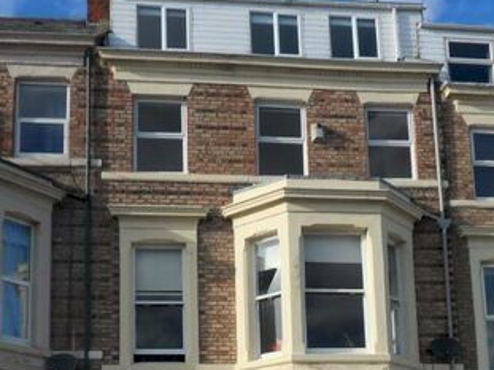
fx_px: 770
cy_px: 374
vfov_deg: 25.6
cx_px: 276
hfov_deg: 35.5
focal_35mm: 54
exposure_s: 1/180
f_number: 7.5
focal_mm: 4.2
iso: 80
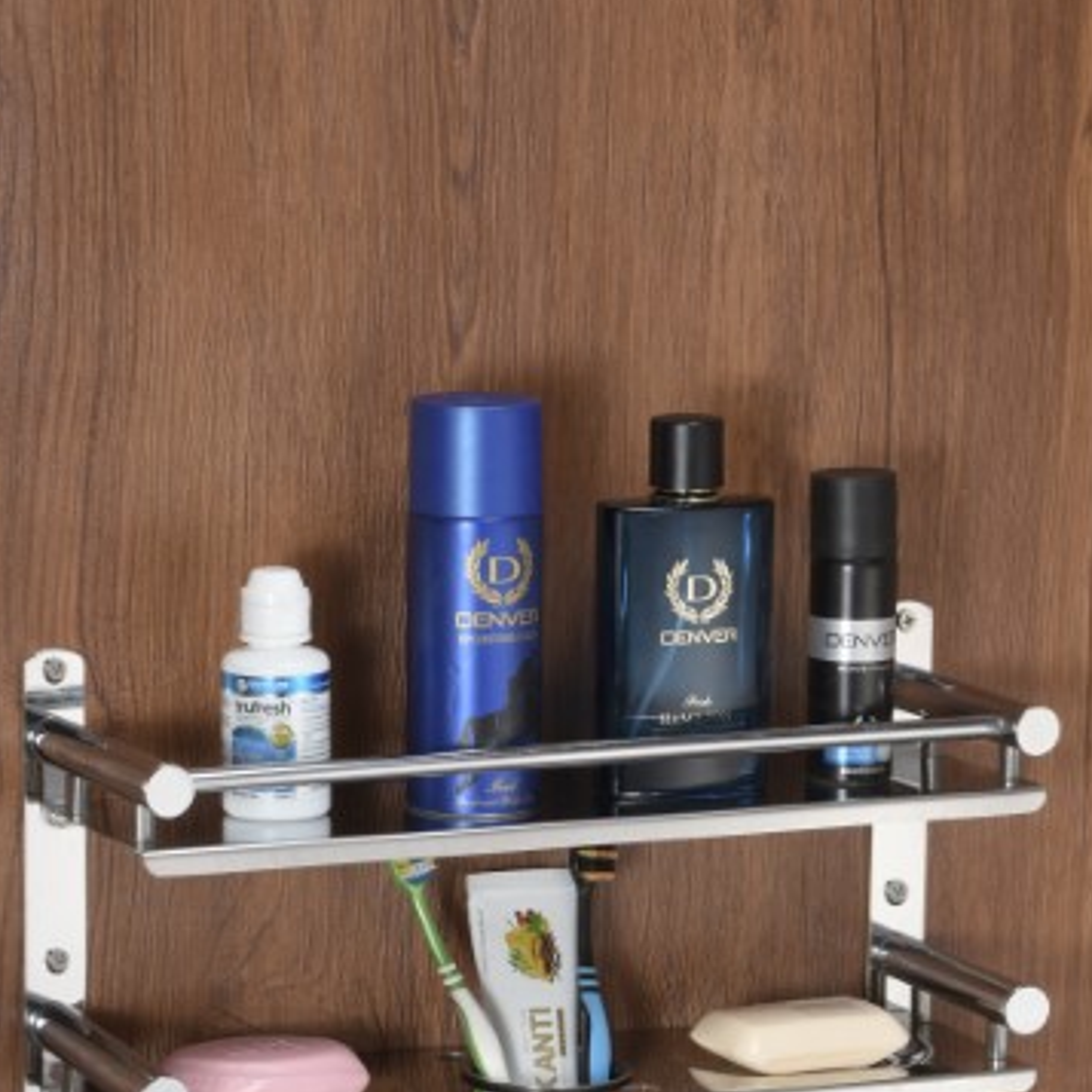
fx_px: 6888
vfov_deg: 9.1
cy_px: 795
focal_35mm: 193
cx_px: 517
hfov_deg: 9.1
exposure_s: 1/25
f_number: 13
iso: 160
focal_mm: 90
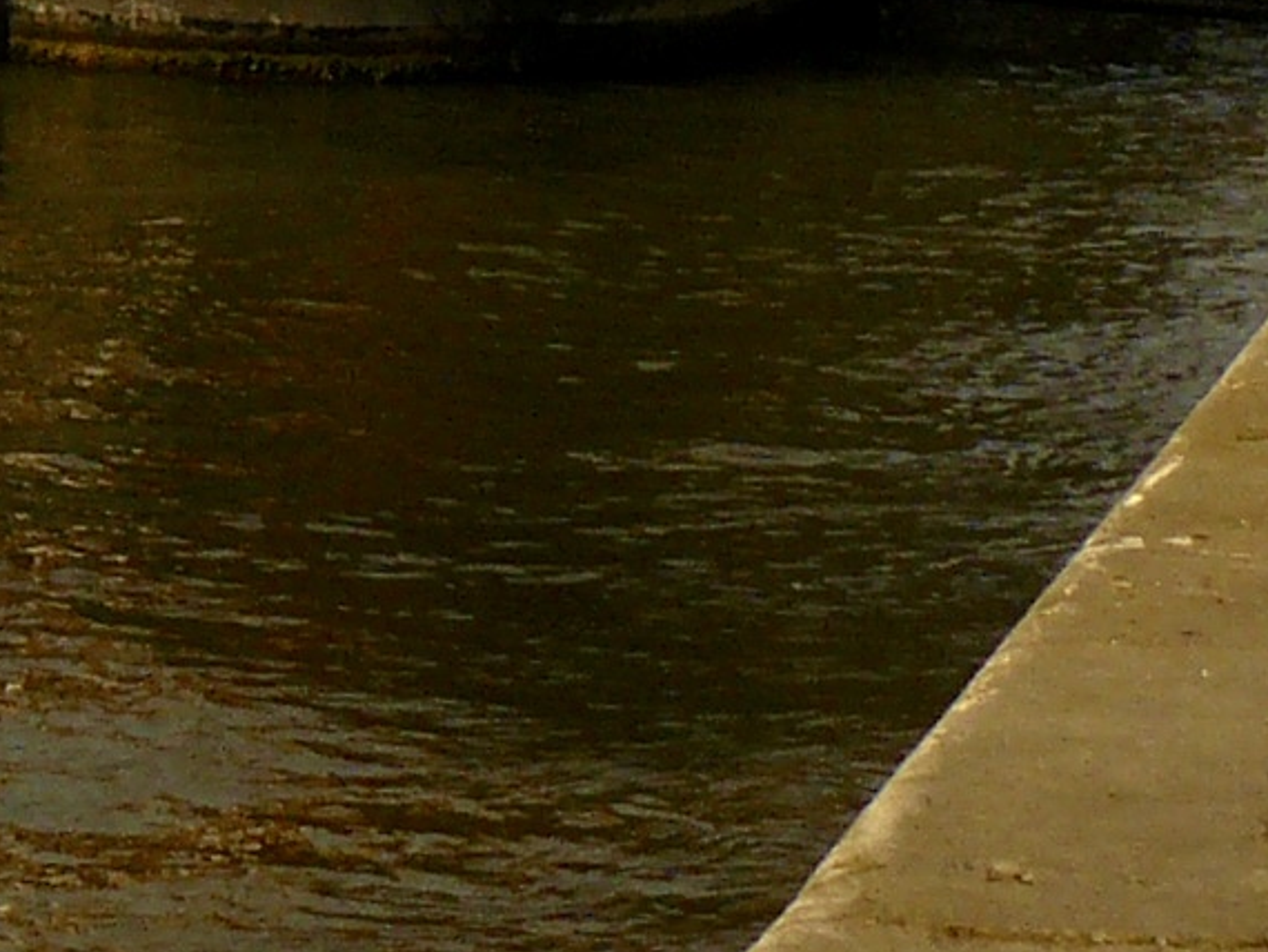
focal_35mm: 194
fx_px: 7109
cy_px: -1166
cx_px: -830
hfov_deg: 9.8
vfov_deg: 7.3
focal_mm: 6
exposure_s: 1/320
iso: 100
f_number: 5.6
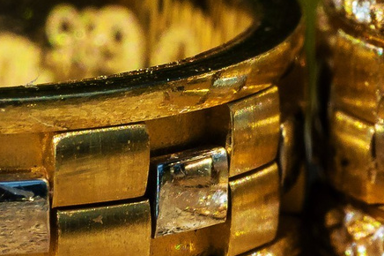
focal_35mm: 617
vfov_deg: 2.2
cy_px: 45
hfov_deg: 3.3
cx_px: 292
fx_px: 6576
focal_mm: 105
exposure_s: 1/400
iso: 200
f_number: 16
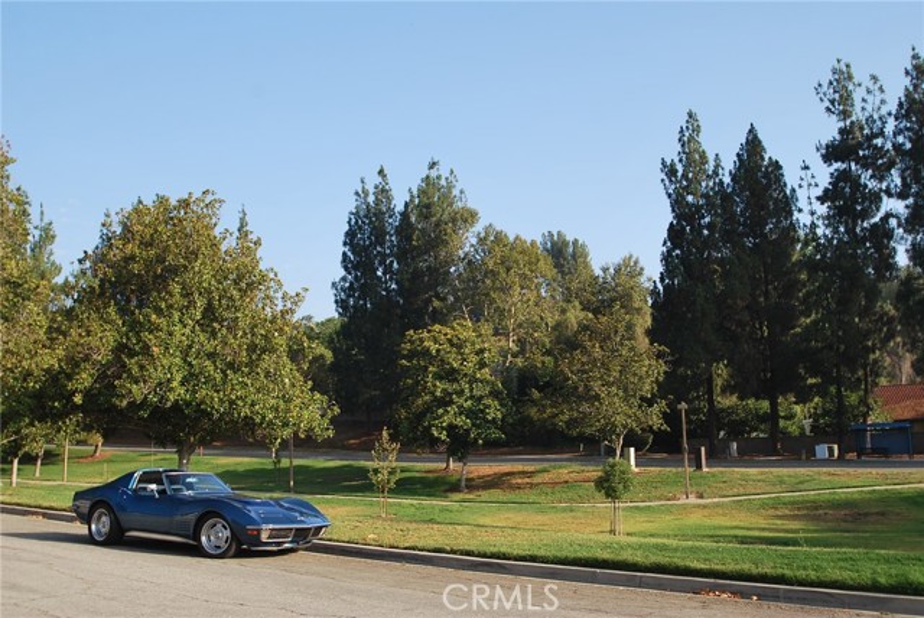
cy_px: 309
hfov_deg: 53.1
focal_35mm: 36
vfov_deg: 36.9
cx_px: 462
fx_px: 925
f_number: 5.6
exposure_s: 1/125
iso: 140
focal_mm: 24
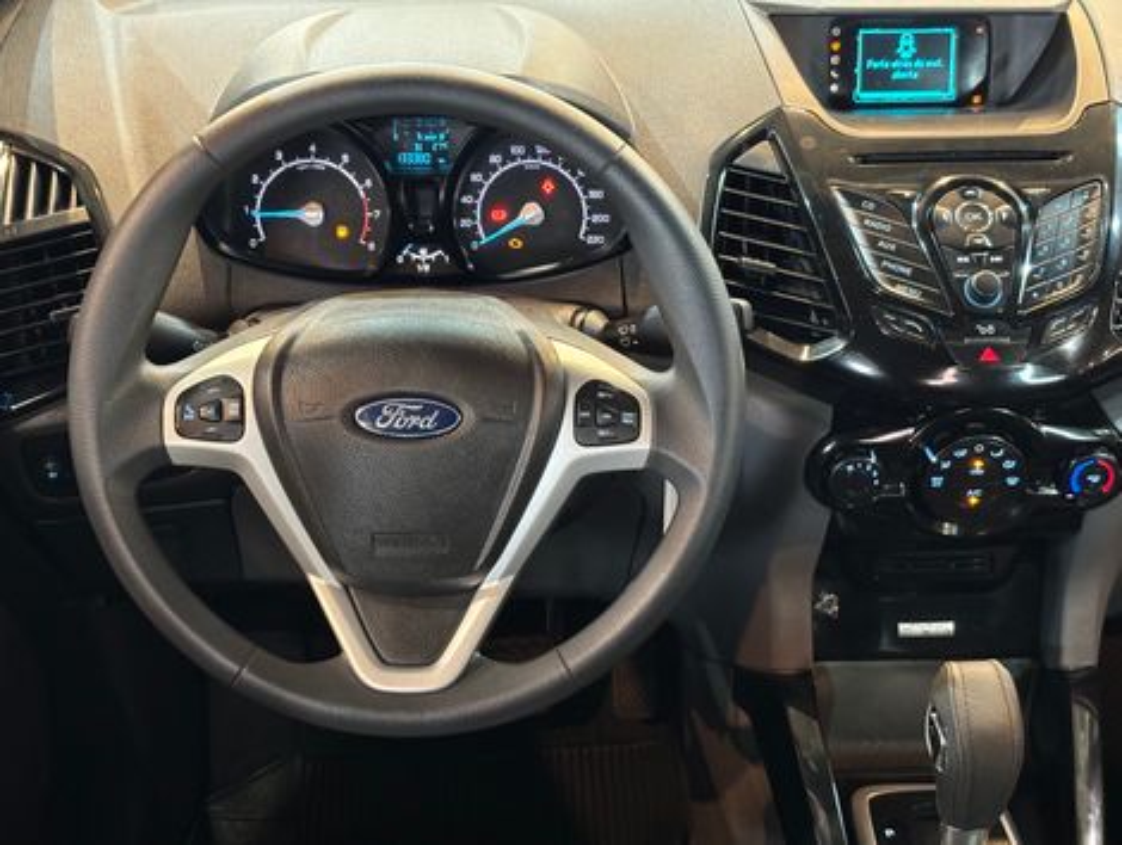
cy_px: 422
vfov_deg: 28.1
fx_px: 1688
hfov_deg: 36.8
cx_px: 561
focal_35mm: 52
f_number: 1.6
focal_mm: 5.96
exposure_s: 1/24
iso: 320
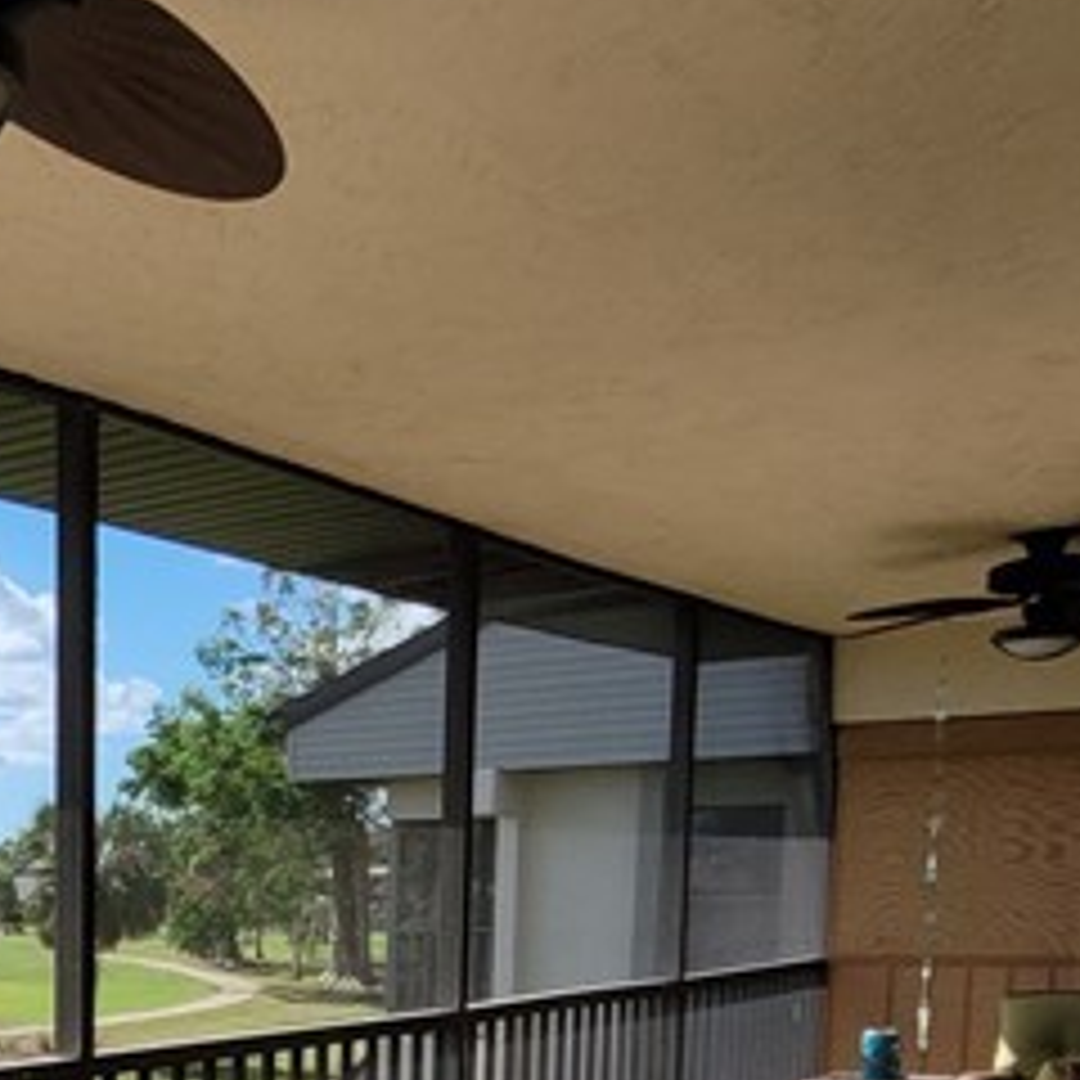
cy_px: 1080
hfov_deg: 29.7
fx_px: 1730
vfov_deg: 32.0
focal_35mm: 49
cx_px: -216
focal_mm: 1.74
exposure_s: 1/965
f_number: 2.2
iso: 40
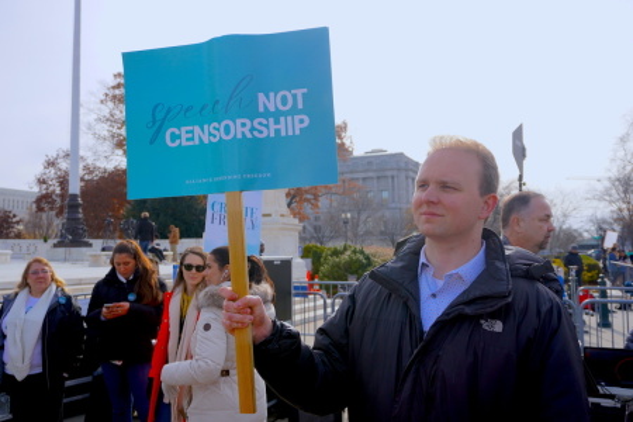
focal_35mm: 33
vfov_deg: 40.0
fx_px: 580
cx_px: 316
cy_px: 211
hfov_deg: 57.2
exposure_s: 1/500
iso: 100
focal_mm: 22
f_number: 4.5
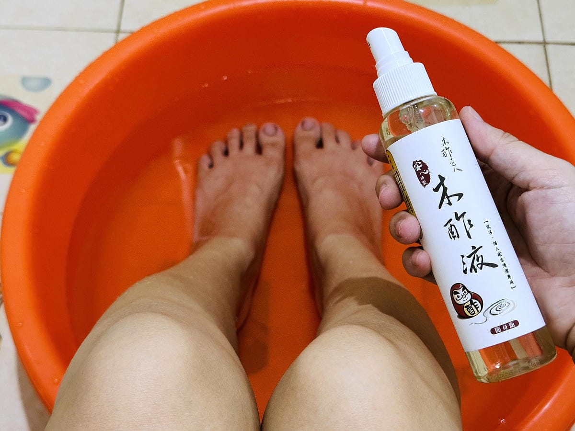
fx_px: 797
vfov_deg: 30.3
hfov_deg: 39.7
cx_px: 288
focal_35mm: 48
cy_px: 216
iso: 400
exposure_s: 1/40
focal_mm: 6.86
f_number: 1.78
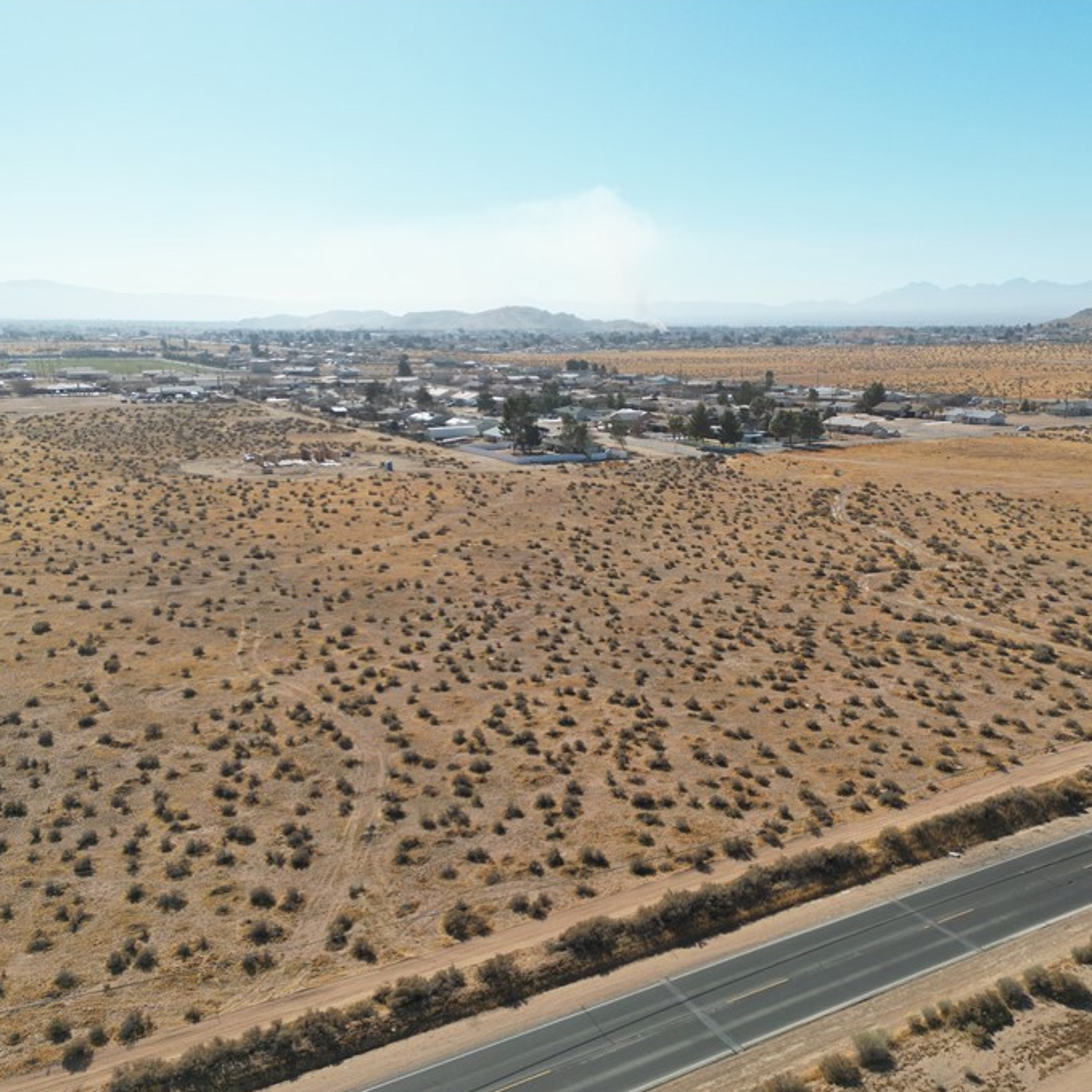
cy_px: 601
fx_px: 1142
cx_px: 706
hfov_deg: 50.4
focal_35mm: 32
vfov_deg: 51.0
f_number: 1.7
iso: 150
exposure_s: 1/4000
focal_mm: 6.72
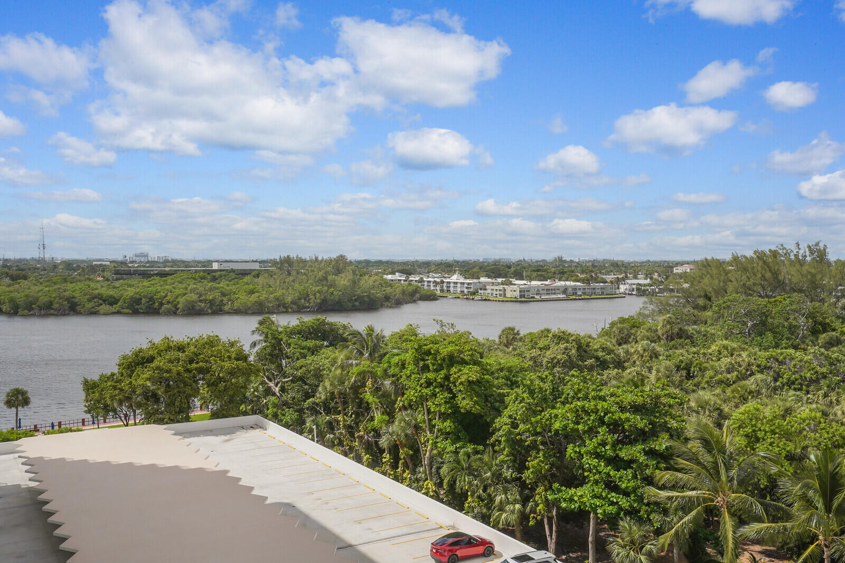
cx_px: 422
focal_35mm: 35
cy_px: 282
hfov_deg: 54.4
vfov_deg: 37.8
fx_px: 821
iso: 800
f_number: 9
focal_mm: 35
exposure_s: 1/2500
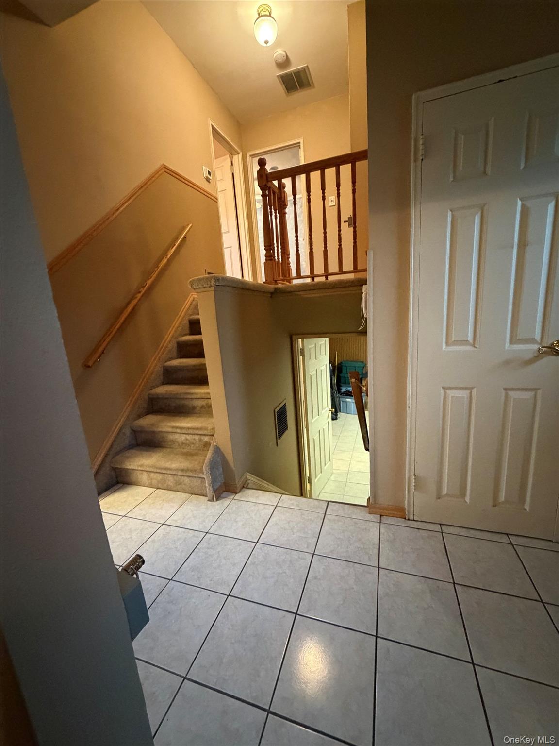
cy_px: 373
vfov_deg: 102.1
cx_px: 280
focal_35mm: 14
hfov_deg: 85.7
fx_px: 301
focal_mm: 2.22
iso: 1000
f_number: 2.2
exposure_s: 1/40
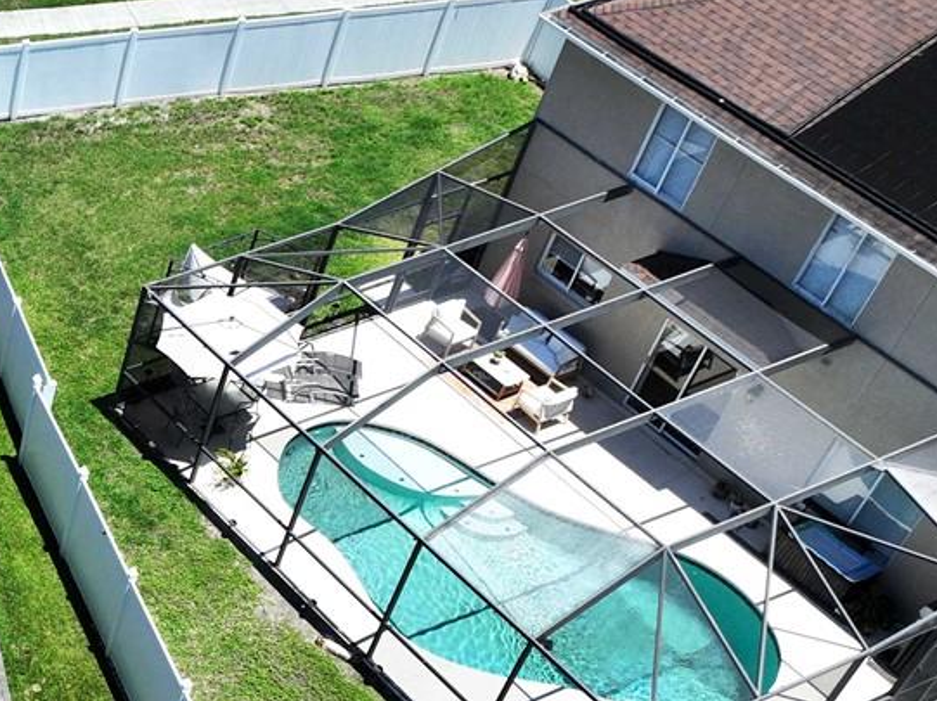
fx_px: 1921
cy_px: 744
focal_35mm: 71
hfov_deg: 23.0
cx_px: -414
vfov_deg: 19.9
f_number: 3.5
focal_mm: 12.29
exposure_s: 1/400
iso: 100
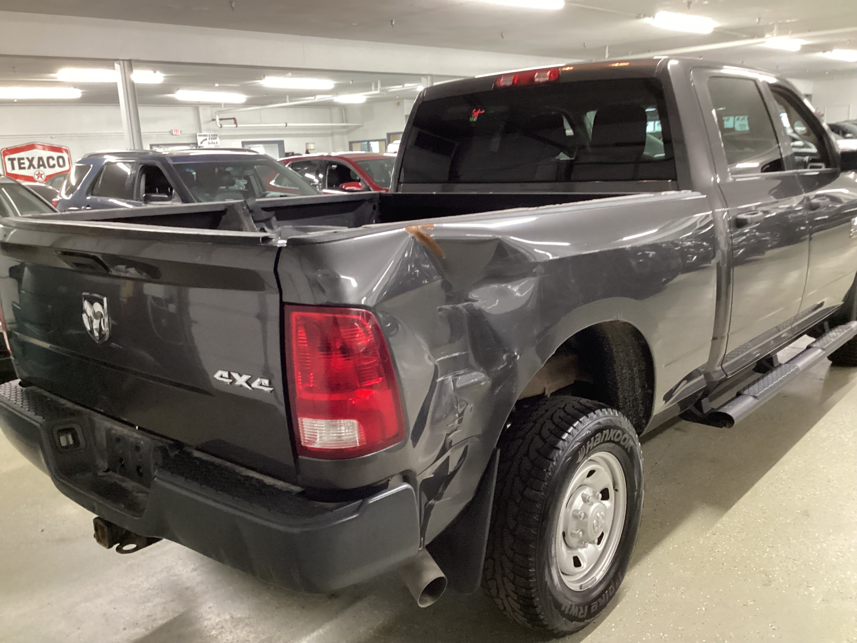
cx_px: 428
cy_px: 322
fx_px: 767
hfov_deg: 58.4
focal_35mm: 31
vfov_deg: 45.4
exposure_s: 1/30
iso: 400
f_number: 2.4
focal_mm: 3.3
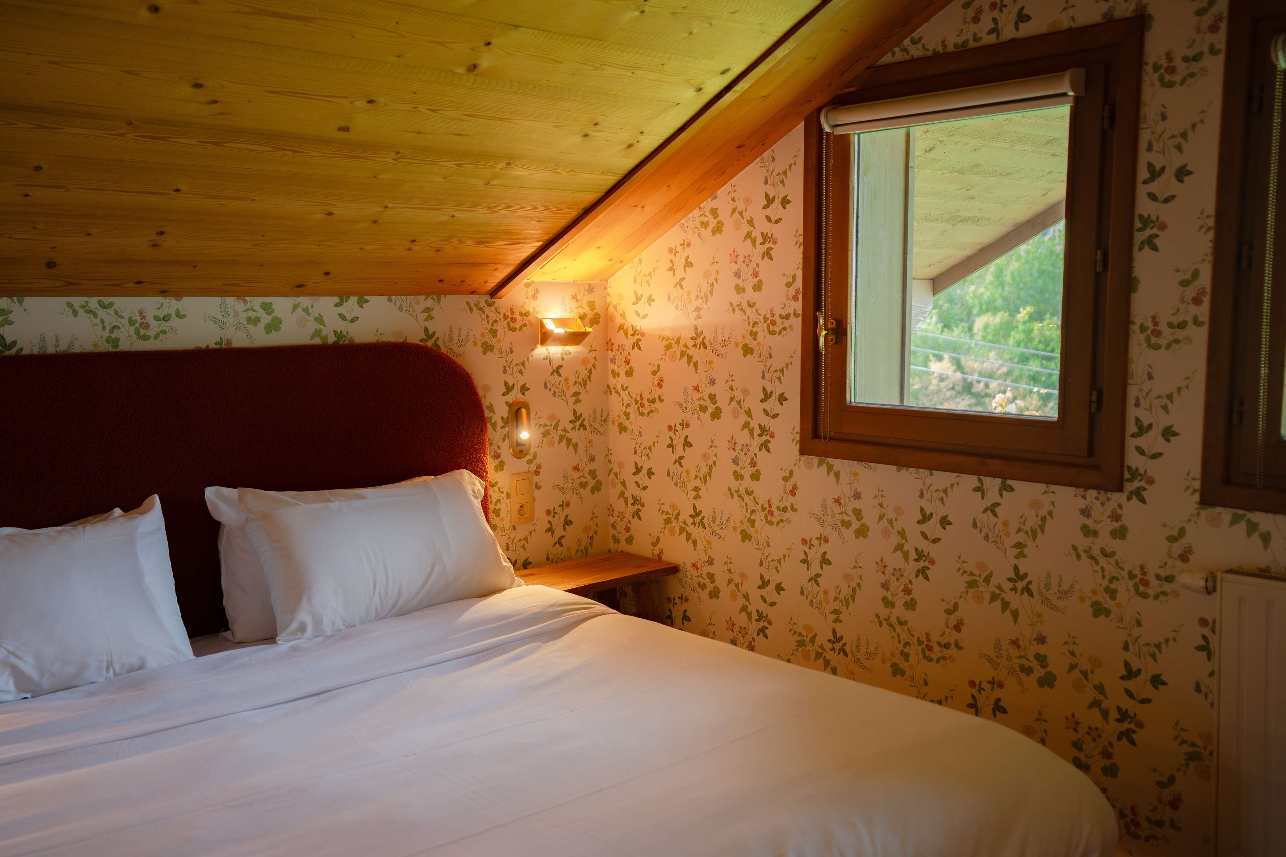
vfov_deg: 37.9
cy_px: 428
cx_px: 643
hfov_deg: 54.4
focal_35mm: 35
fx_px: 1250
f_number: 2.8
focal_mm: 35
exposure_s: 1/50
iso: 50
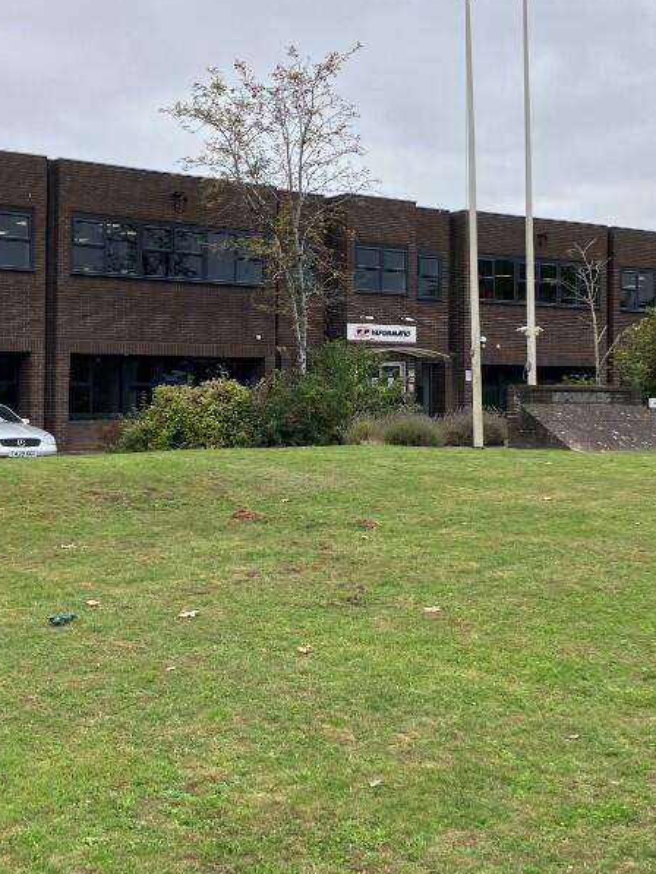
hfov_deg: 30.3
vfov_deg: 39.5
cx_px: 337
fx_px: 1212
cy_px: 344
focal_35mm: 48
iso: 32
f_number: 1.8
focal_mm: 3.99
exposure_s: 1/1021
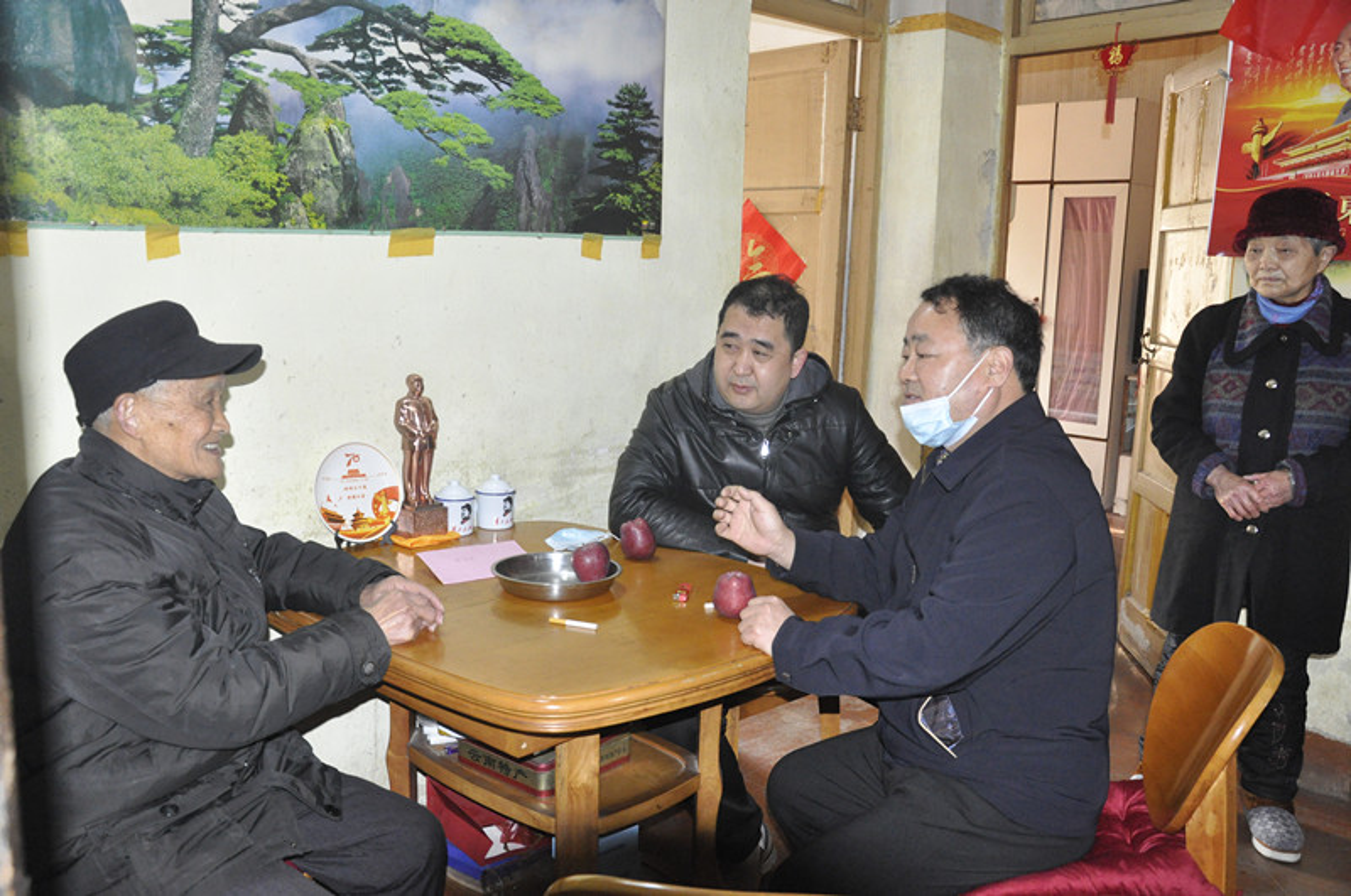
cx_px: 676
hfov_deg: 59.6
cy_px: 448
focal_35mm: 32
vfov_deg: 41.6
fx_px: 1180
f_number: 5
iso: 2000
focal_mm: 21
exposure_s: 1/60
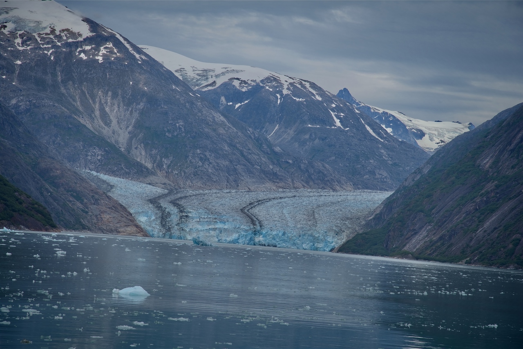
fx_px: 1744
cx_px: 262
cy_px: 174
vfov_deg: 11.4
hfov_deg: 17.1
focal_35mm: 120
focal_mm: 120
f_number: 8
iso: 100
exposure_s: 1/250
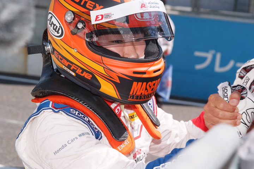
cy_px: 84
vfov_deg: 12.1
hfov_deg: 18.1
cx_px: 127
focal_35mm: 113
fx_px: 797
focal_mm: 75
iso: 100
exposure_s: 1/160
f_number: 5.6
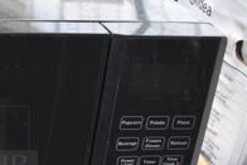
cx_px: -102
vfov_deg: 16.3
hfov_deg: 21.1
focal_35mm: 84
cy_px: 111
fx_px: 577
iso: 2500
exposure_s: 1/30
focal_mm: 18
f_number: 3.5
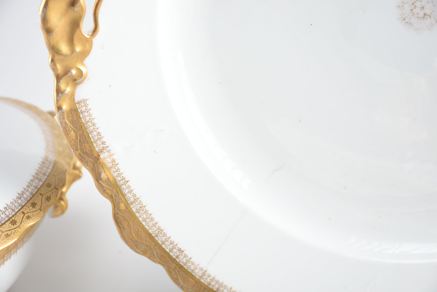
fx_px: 1457
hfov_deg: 17.1
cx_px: 218
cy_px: 146
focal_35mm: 120
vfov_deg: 11.4
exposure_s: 1/100
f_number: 8
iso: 100
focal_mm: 80
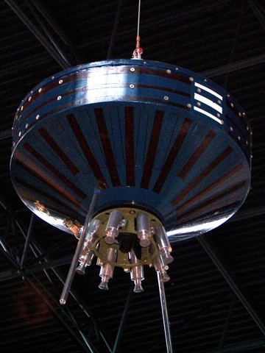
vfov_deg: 16.3
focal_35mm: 121
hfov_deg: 12.2
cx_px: 132
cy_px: 176
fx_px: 1235
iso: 160
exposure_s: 1/40
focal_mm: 20.1
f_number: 3.2
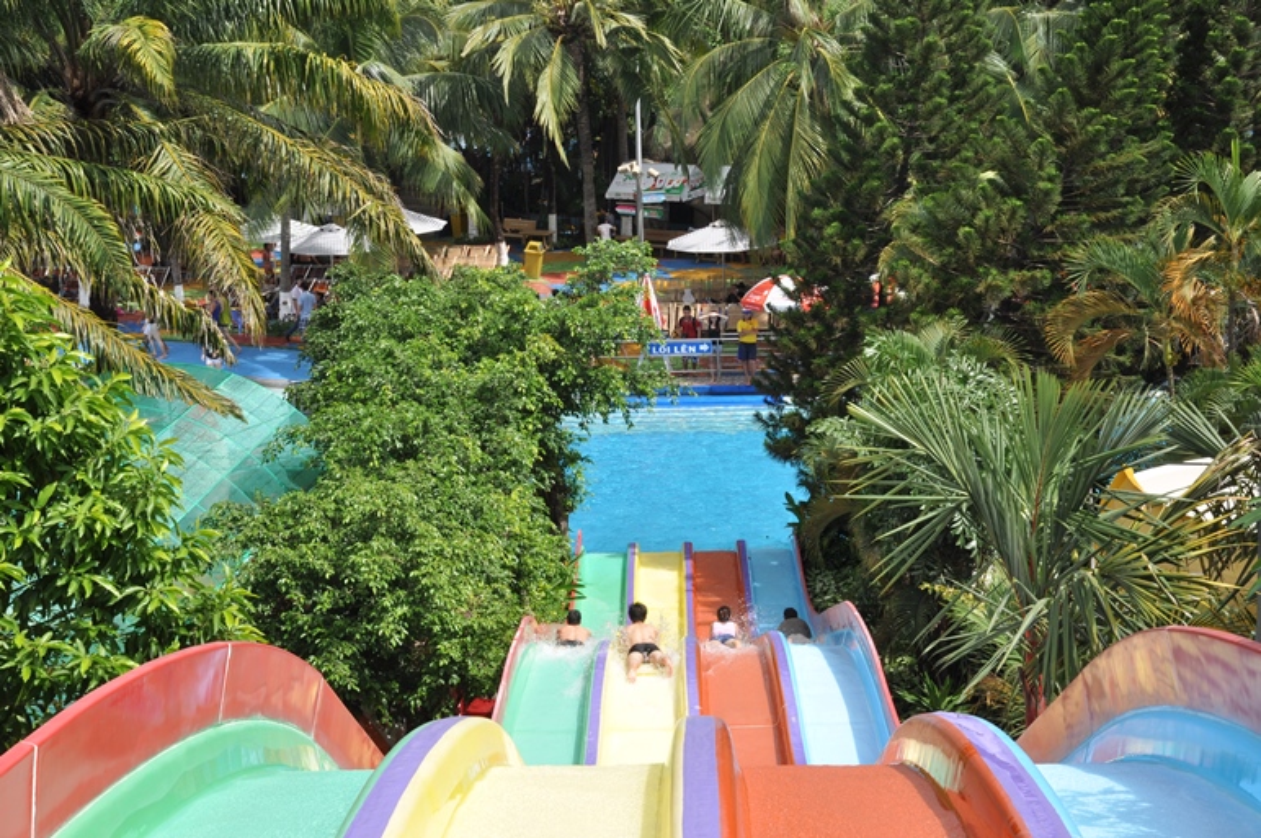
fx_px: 2519
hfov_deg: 28.1
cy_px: 419
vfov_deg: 18.9
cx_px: 630
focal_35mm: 72
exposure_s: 1/160
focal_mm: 48
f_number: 14
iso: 200
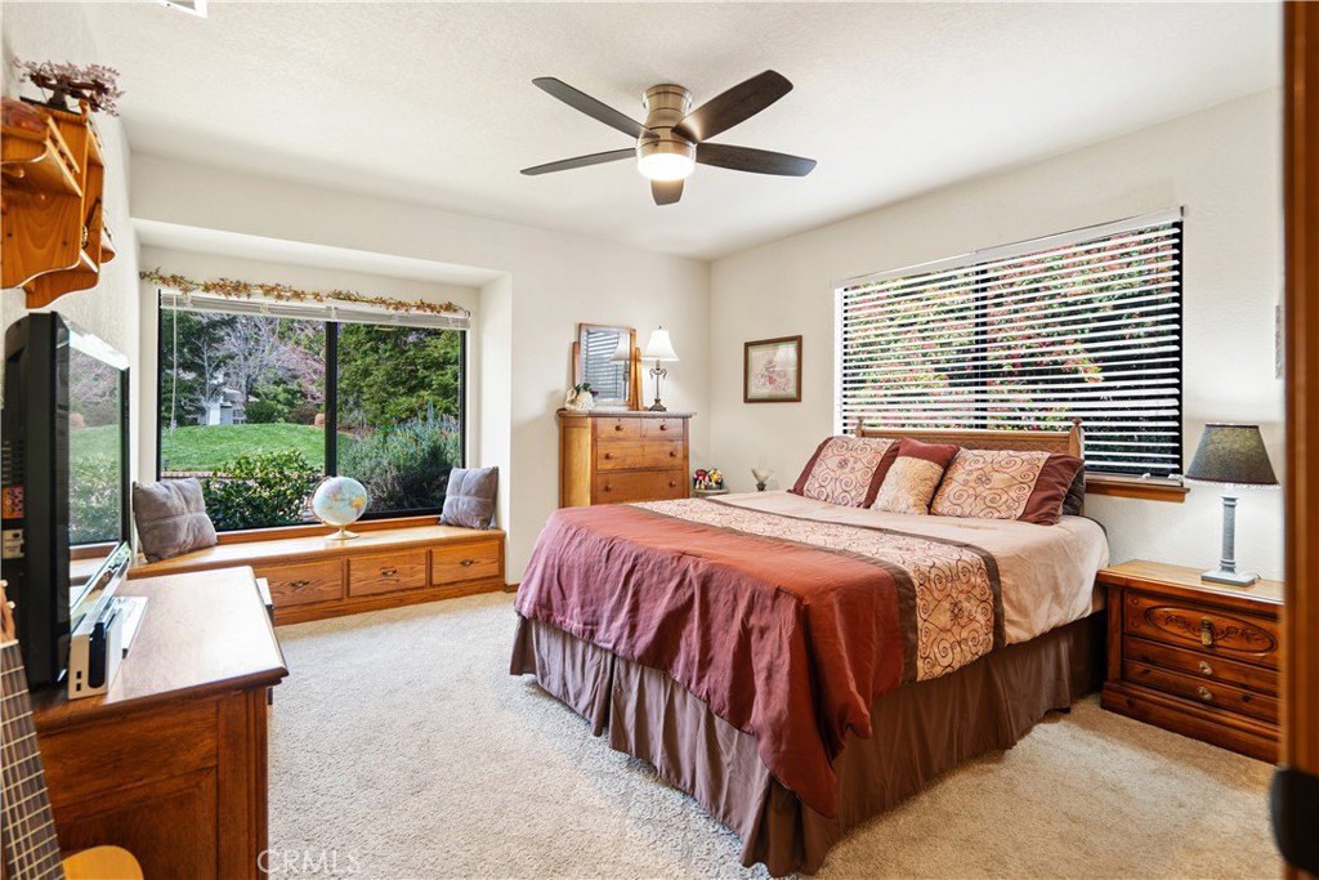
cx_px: 660
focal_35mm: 16
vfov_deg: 73.8
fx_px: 586
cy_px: 440
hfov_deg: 96.7
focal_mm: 16
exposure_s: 1/1.67
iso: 125
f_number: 4
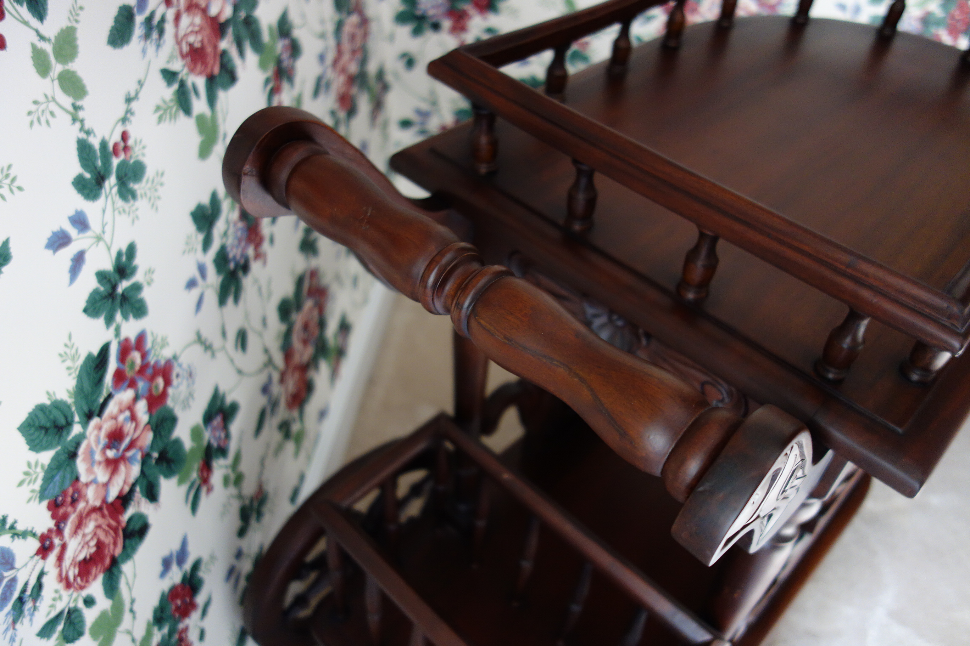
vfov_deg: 46.4
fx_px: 754
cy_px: 323
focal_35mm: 28
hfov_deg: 65.5
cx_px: 485
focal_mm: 10.4
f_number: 1.8
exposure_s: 1/30
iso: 500
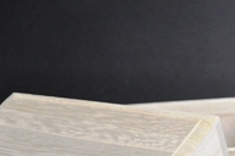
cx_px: 184
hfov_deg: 15.7
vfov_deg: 10.3
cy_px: 218
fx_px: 849
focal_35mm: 130
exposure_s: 1/60
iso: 640
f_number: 5.6
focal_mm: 26
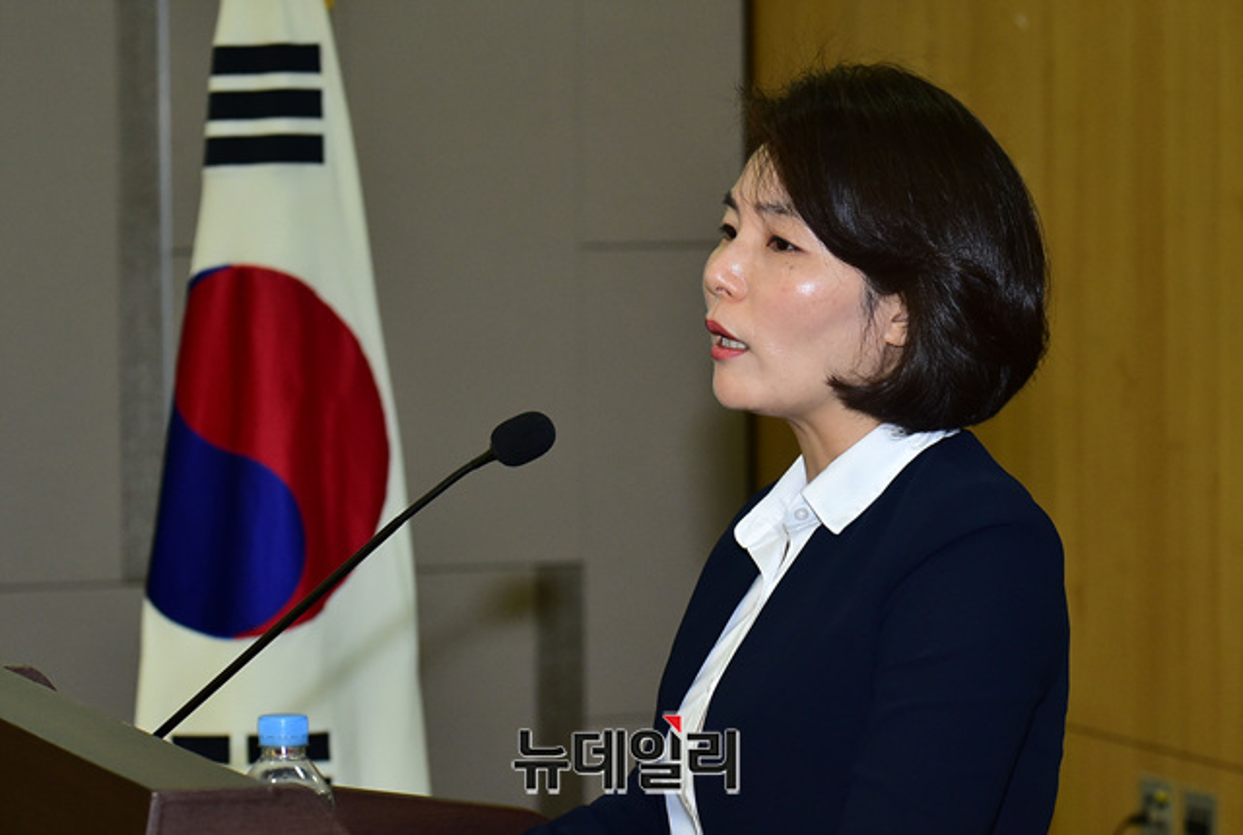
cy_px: 418
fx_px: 3876
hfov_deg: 18.2
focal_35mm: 112
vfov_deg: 12.3
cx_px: 622
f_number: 7.1
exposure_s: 1/250
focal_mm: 112
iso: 2500
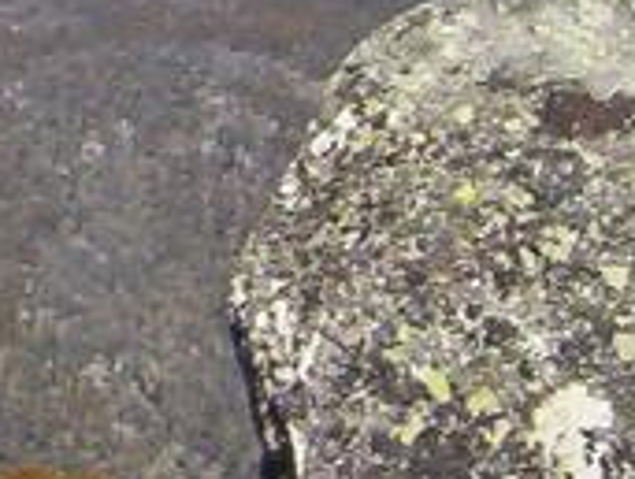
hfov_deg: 9.5
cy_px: -275
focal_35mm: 196
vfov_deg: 7.5
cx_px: -568
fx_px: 3603
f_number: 5.24
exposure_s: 1/749
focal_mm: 5.54
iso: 100
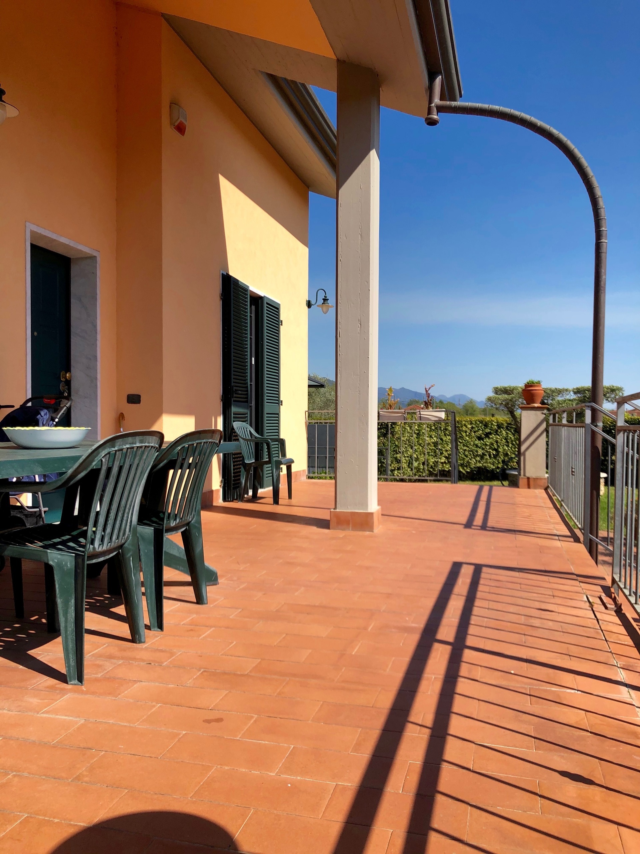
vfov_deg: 63.4
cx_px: 320
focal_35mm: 28
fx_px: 690
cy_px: 427
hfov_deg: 49.7
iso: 20
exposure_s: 1/2088
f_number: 1.8
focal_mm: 4
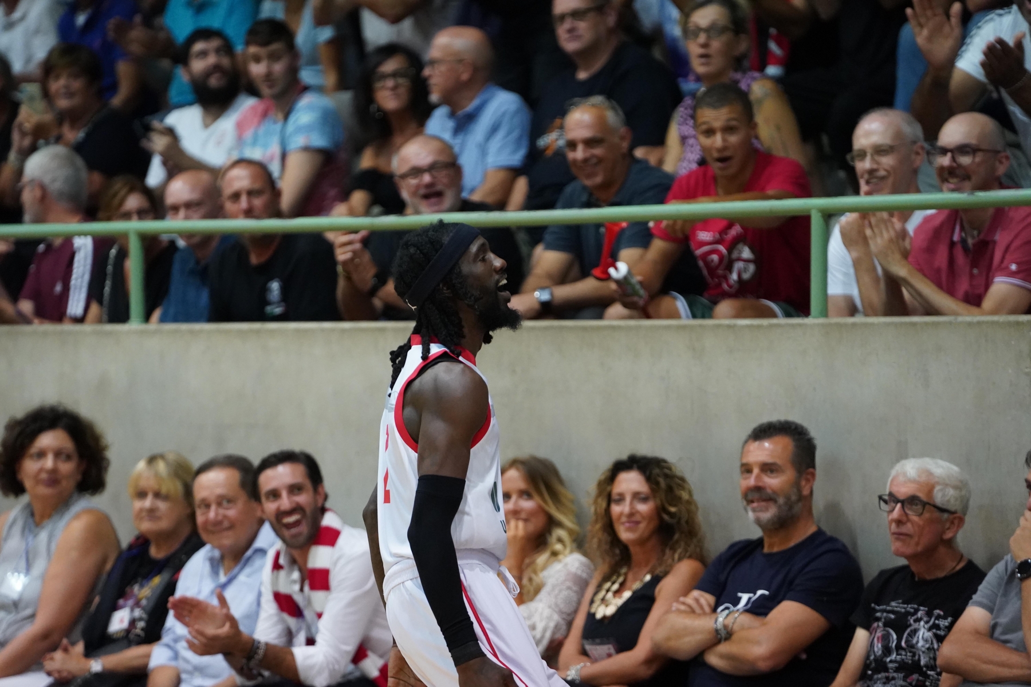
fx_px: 5727
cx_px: 516
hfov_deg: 10.3
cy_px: 344
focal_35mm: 200
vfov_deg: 6.9
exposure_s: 1/1000
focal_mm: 200
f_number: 3.5
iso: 8000
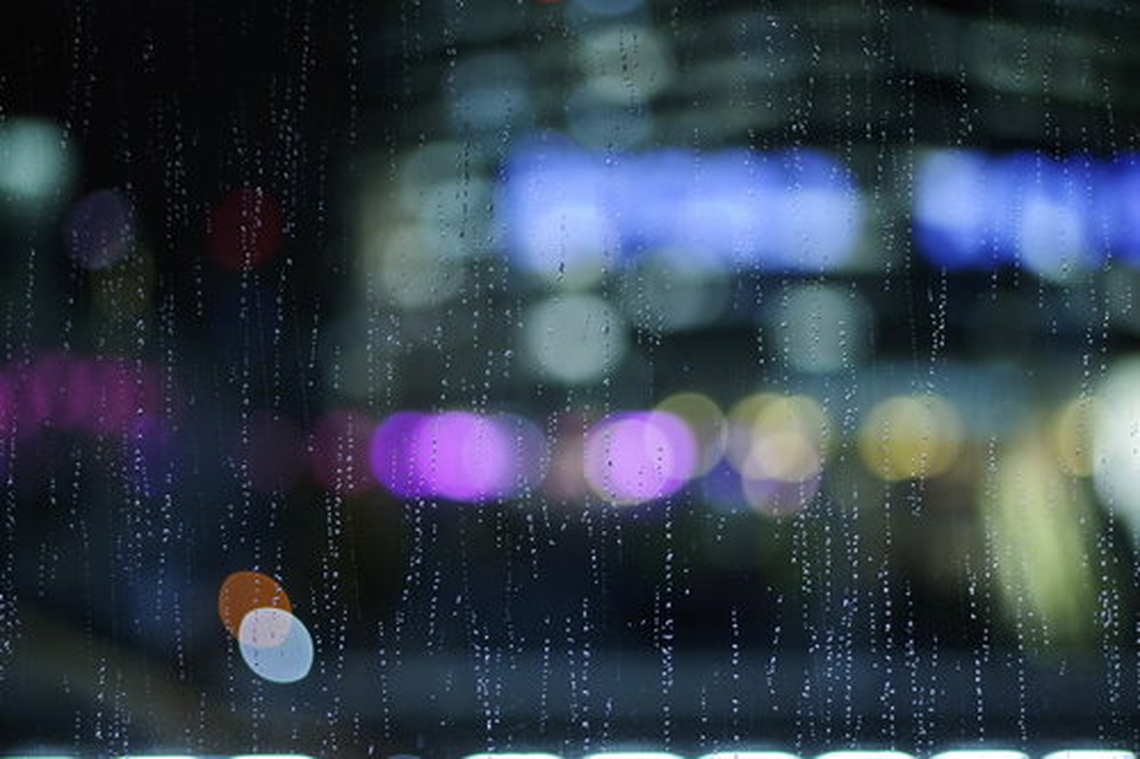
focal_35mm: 77
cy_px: 380
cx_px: 570
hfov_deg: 26.3
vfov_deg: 17.7
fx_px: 2437
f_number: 1.8
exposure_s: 1/125
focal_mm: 77
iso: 2500
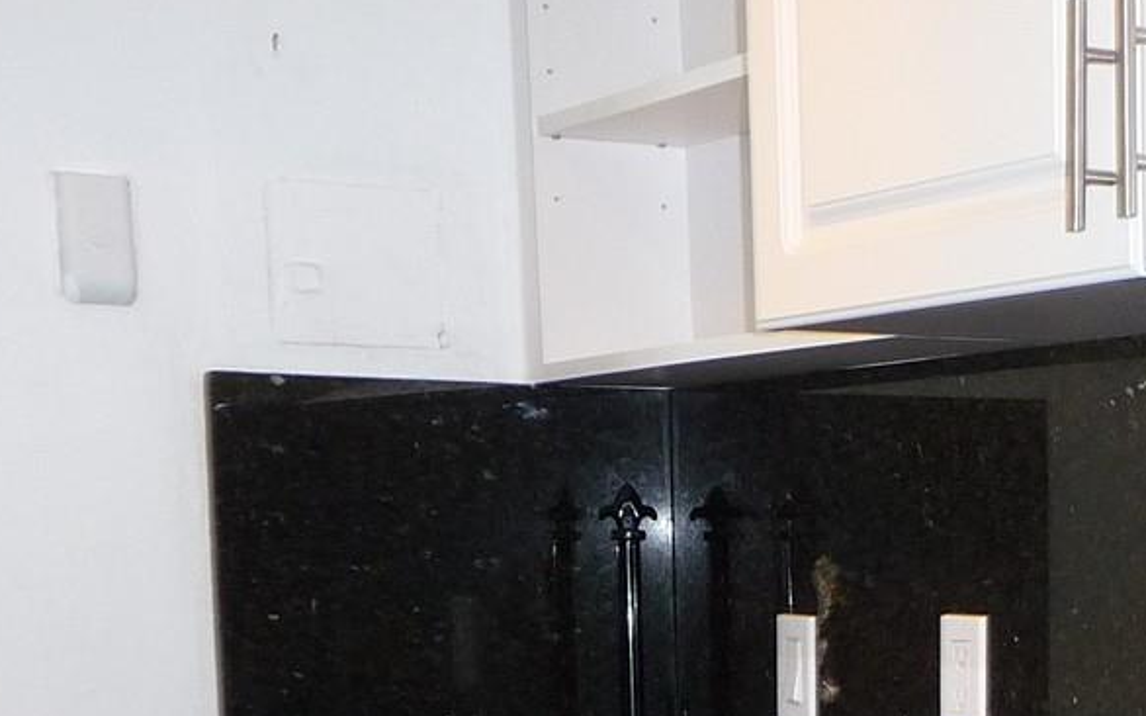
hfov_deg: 24.7
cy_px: 1037
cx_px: 1066
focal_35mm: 81
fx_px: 2529
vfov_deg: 15.1
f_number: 3.3
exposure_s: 1/30
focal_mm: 4.7
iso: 160
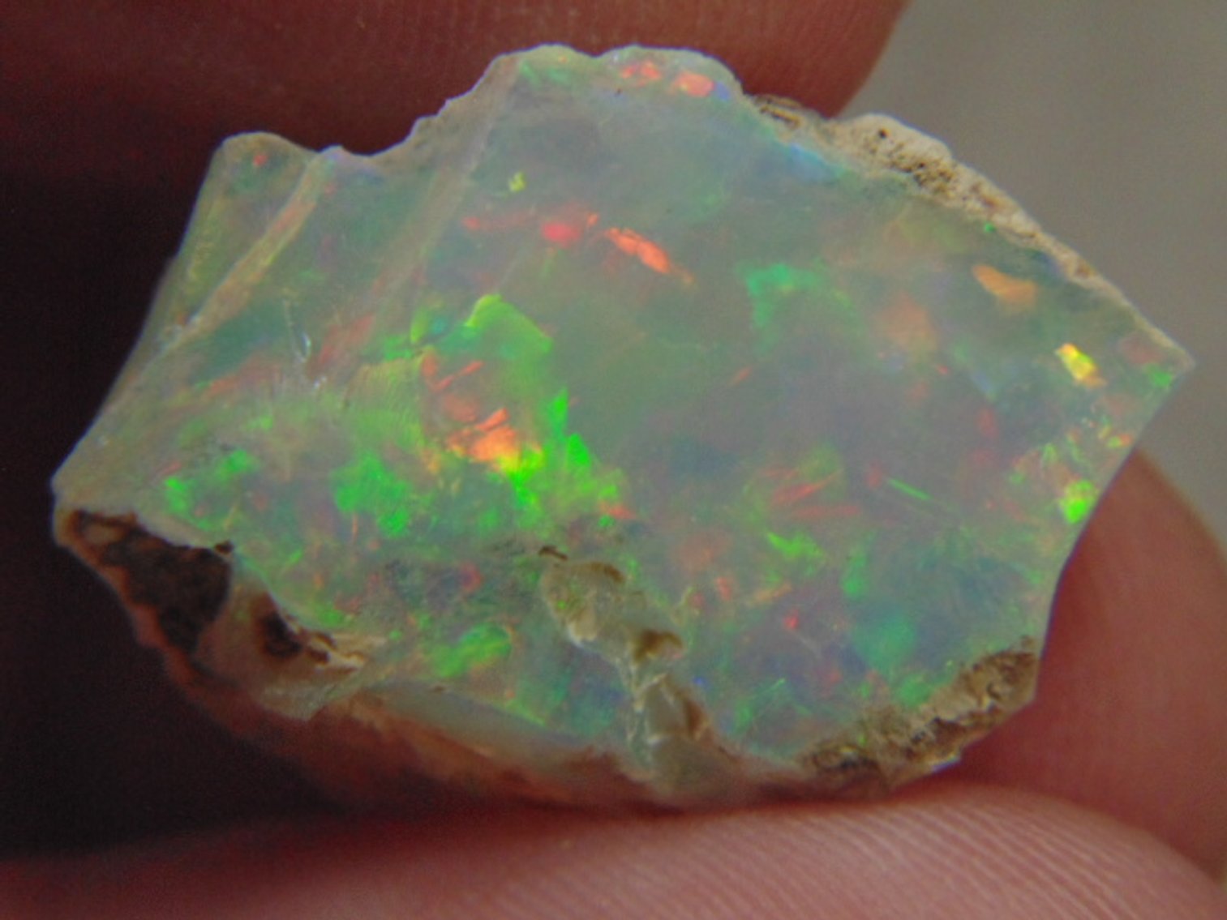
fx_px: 5495
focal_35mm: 155
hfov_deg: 12.7
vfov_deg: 9.6
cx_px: 614
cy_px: 460
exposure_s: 1/125
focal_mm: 27.8
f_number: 5.2
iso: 320
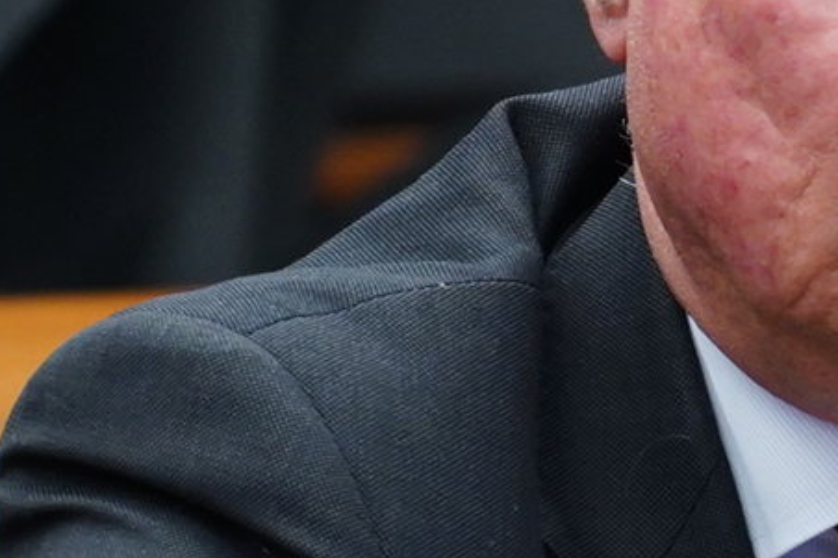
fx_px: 28969
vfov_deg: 1.1
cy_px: 397
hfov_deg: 1.7
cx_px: 882
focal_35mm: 1245
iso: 1600
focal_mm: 191
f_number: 4
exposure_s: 1/160
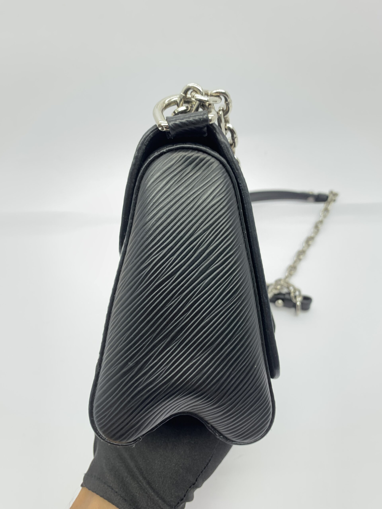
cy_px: 254
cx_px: 191
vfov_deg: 67.3
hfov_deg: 53.1
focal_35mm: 26
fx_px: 383
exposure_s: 1/50
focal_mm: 4.25
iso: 64
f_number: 1.8
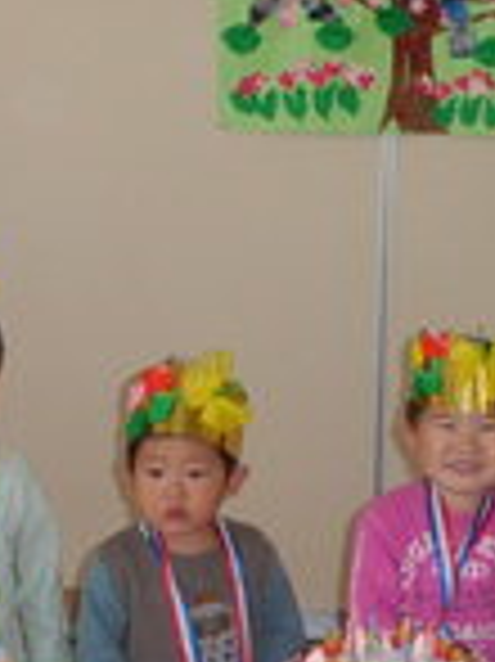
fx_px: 2139
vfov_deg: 17.5
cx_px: 382
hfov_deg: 13.2
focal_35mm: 112
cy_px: 437
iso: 200
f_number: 3.4
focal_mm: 8.3
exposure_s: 1/125
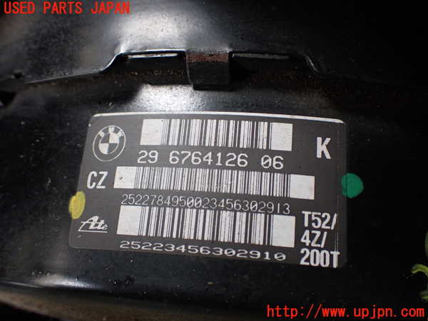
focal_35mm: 36
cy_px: 160
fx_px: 445
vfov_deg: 39.7
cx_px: 214
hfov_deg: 51.4
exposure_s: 1/160
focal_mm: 6.37
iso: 320
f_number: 2.5
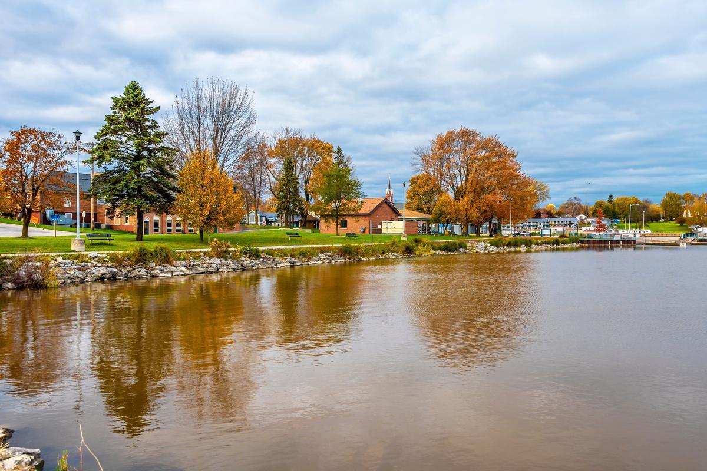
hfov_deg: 61.9
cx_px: 354
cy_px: 236
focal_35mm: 30
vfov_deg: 43.6
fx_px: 589
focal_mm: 20
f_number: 7.1
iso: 100
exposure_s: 1/200
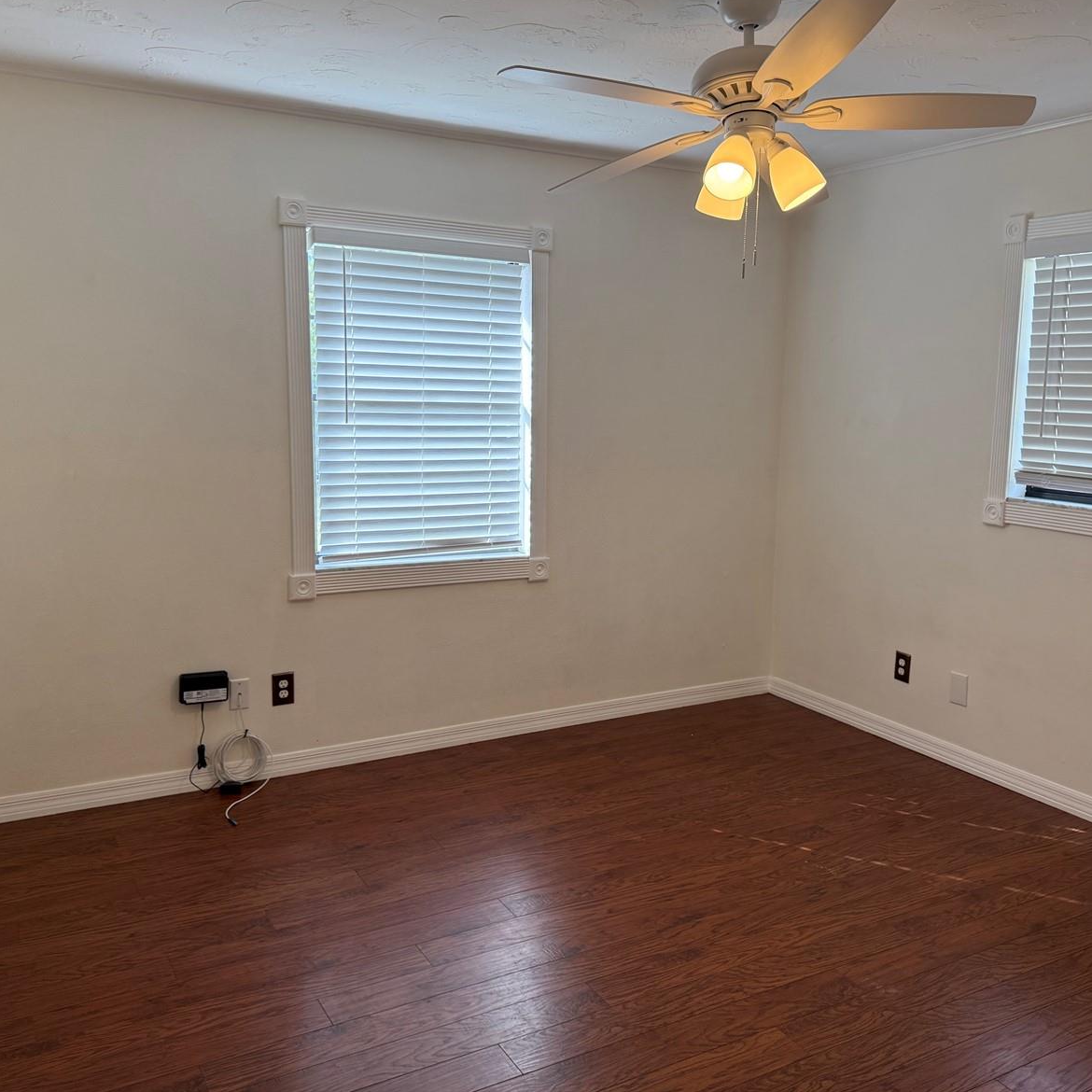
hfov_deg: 55.6
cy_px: 534
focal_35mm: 29
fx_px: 1035
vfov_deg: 55.6
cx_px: 565
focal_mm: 6.76
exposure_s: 1/226
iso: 125
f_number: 1.78
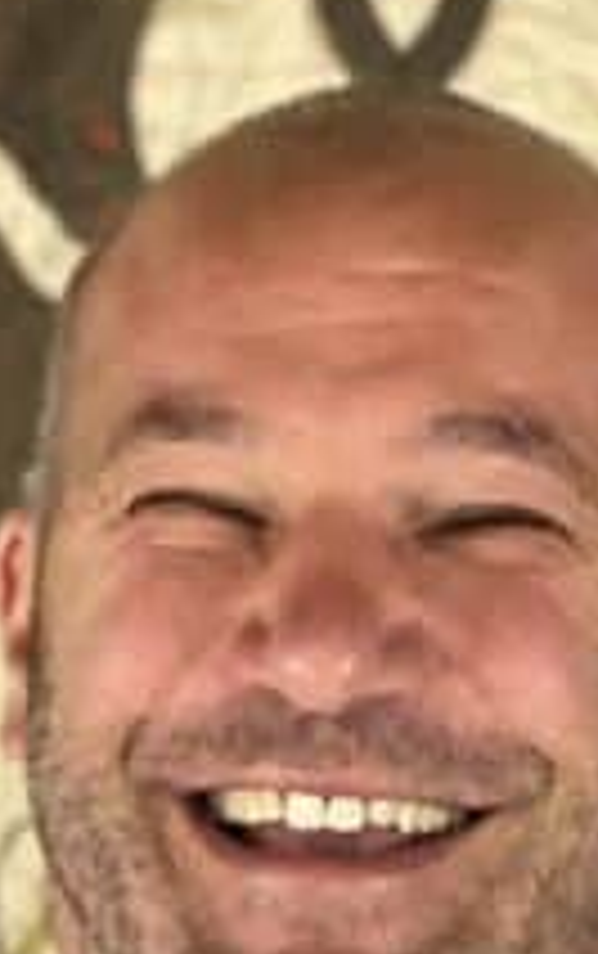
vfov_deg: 5.3
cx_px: 315
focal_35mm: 394
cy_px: 148
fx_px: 10246
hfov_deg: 3.3
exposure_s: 1/50
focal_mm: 9
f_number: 2.8
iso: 125
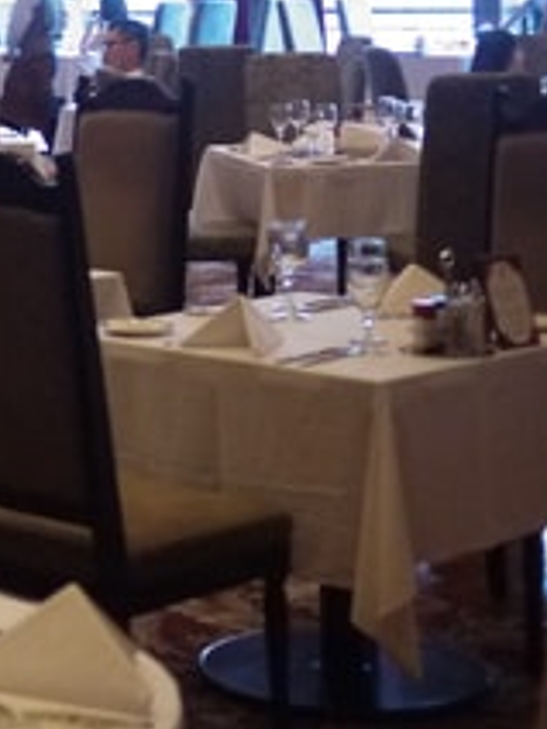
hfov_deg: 11.6
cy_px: -38
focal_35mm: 121
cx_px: -341
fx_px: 2549
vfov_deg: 15.9
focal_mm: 20
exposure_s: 1/30
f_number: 1.7
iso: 800
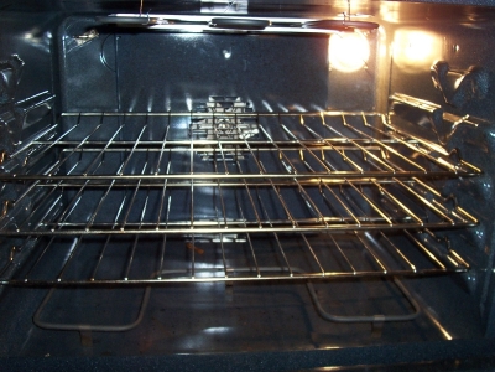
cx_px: 248
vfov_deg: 38.7
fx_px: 529
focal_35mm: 37
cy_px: 186
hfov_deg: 50.1
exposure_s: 1/60
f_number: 2.8
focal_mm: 5.6
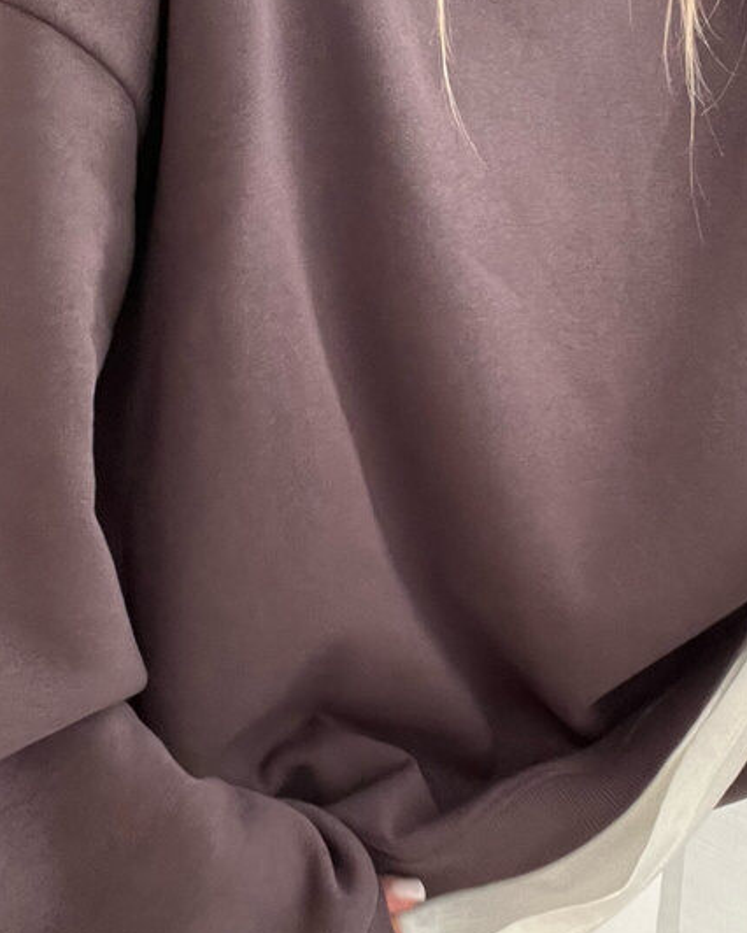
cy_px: 474
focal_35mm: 55
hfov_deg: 27.5
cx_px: 472
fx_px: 1519
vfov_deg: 34.1
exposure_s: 1/40
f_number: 2.2
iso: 400
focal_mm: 2.71
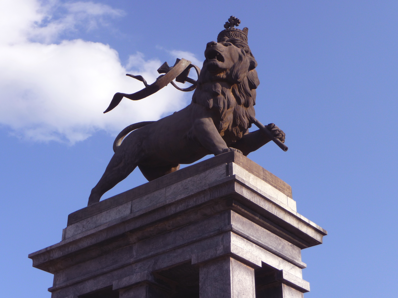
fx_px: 770
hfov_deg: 29.0
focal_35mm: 67
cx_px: 199
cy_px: 149
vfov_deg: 21.9
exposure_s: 1/500
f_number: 4.5
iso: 100
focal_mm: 11.3
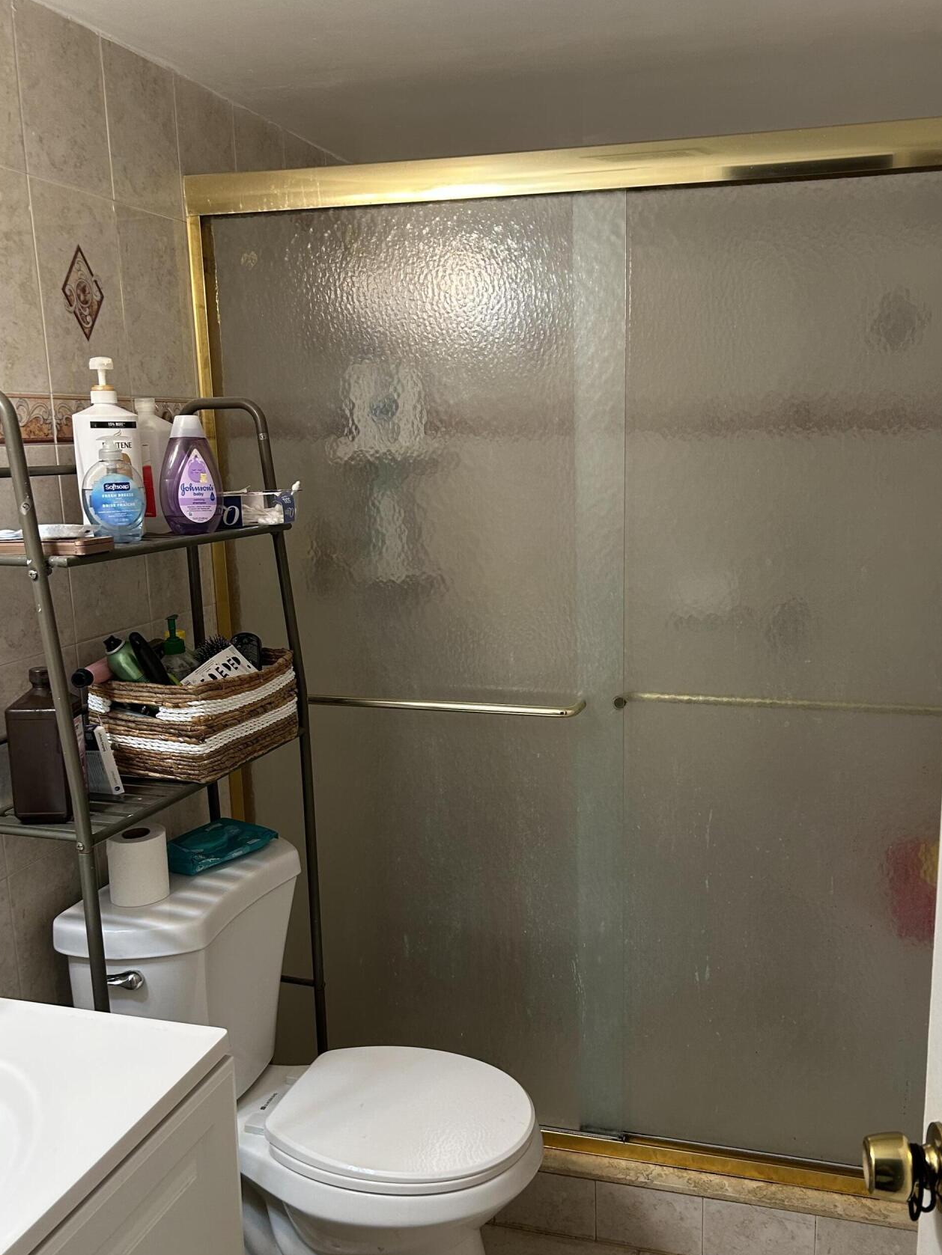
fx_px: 1125
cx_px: 544
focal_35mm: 31
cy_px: 661
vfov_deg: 58.3
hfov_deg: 45.3
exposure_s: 1/60
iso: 125
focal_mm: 5.7
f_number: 1.5
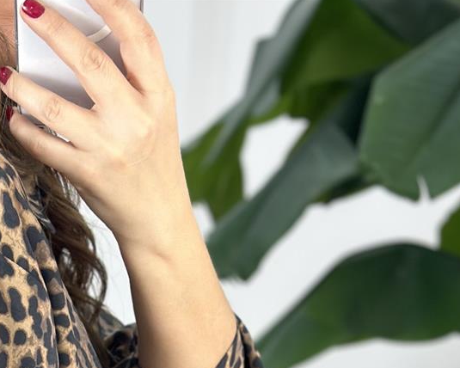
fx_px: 1906
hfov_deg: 13.5
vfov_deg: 10.3
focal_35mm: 140
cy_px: 684
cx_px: -17
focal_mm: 6.86
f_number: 1.78
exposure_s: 1/100
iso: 80
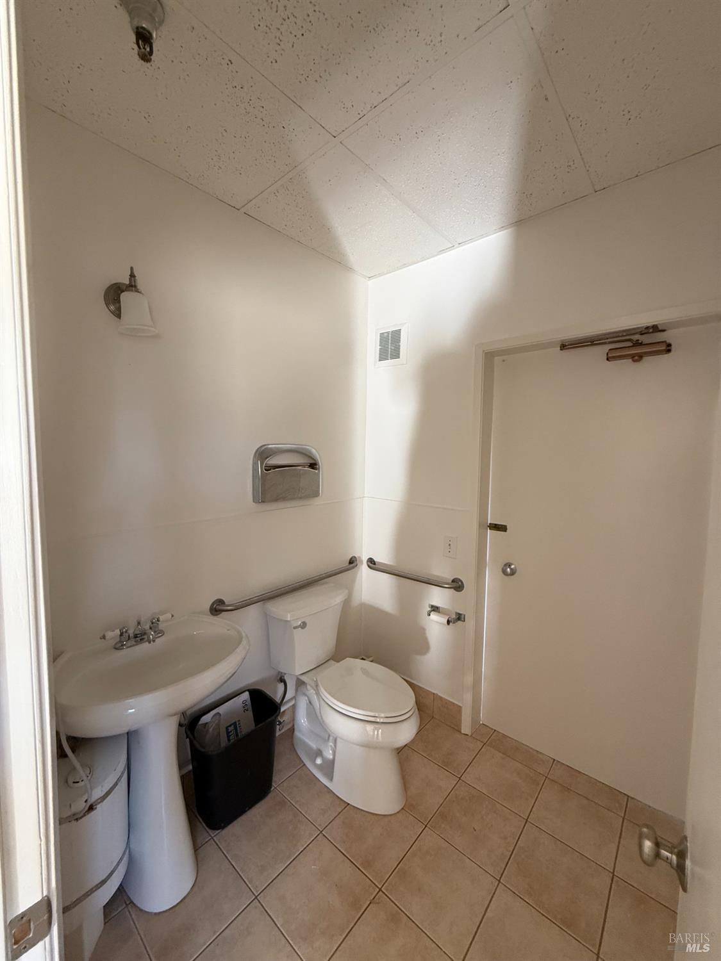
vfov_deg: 102.1
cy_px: 480
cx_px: 360
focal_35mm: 14
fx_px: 389
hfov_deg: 85.7
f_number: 2.2
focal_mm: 2.22
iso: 250
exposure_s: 1/99
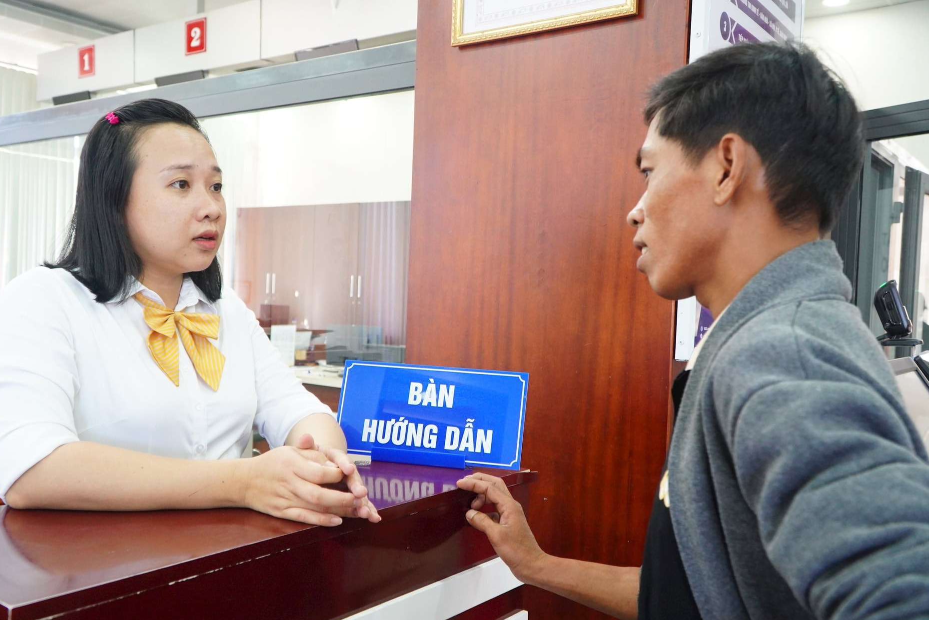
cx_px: 452
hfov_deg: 60.3
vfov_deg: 42.3
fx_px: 800
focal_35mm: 31
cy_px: 320
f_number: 4
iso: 1600
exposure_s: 1/100
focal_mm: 20
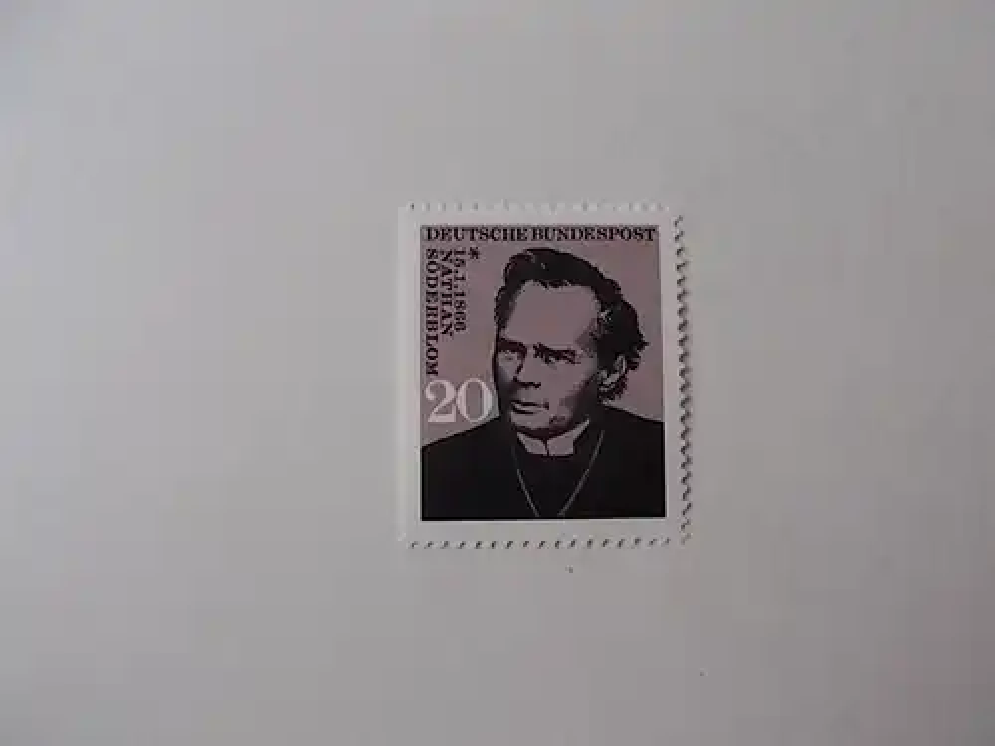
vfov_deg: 53.1
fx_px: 747
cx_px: 498
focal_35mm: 26
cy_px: 373
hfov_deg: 67.3
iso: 100
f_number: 3.2
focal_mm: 4.6
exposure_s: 1/25
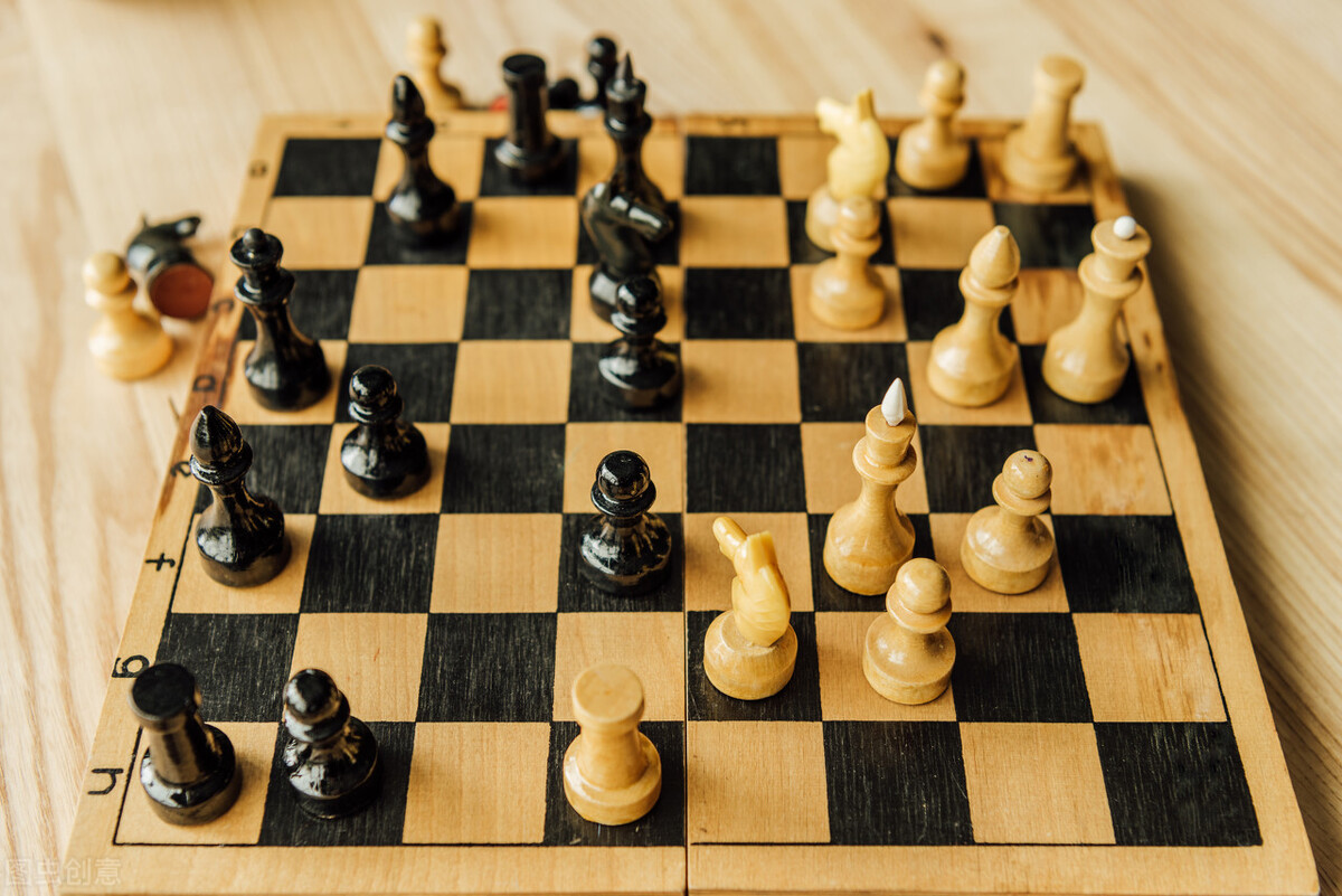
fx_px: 1678
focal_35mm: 45
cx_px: 671
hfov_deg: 43.6
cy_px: 448
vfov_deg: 29.9
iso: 160
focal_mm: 45
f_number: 4
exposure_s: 1/200
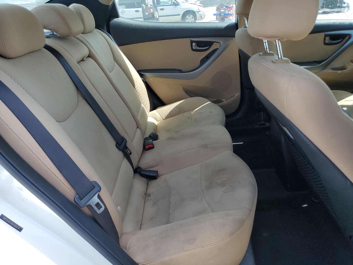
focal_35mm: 26
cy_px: 132
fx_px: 265
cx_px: 176
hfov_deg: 67.3
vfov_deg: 53.1
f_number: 1.5
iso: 50
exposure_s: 1/667
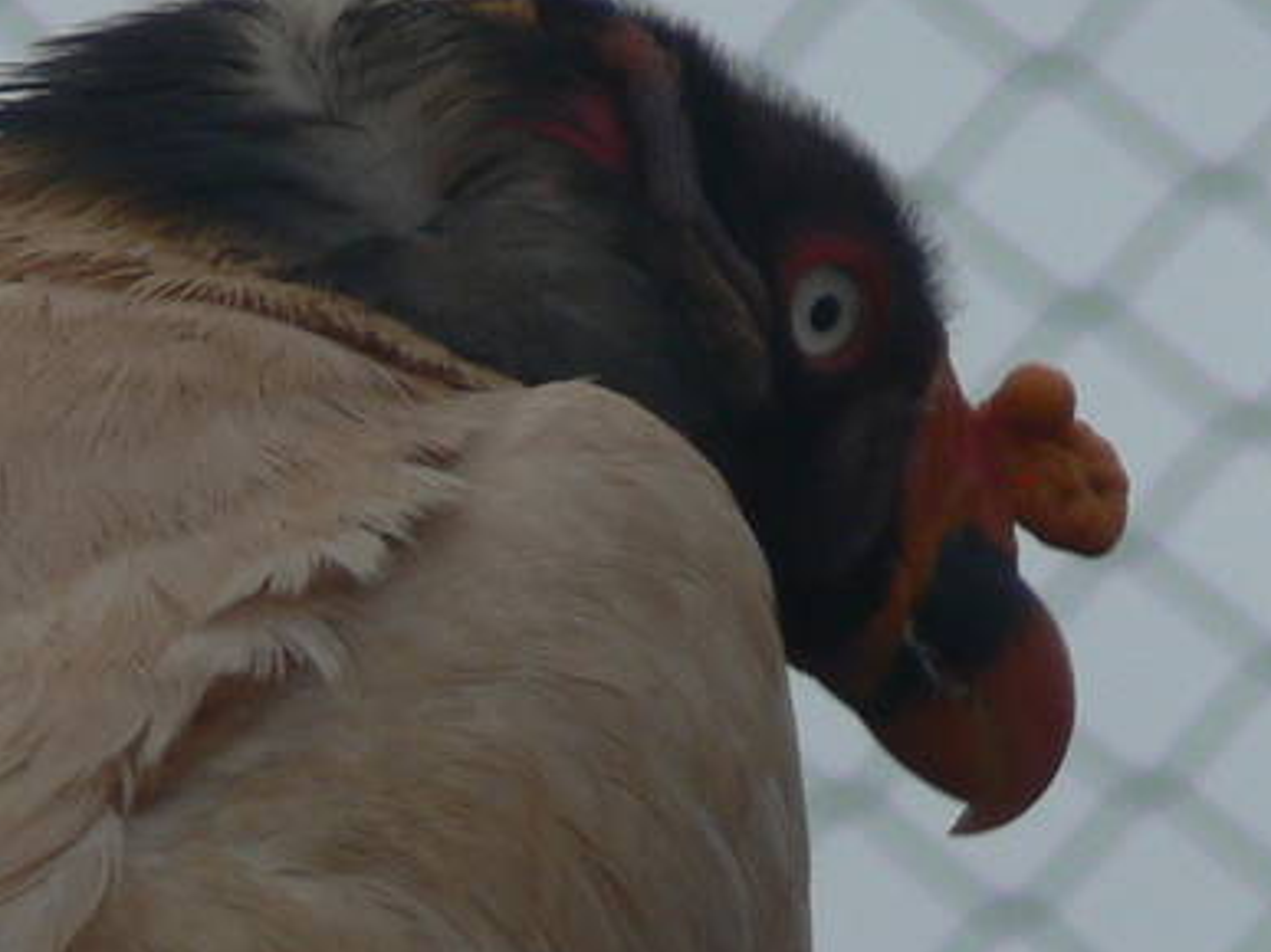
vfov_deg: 0.9
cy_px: 1014
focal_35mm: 1738
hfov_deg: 1.1
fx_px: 63795
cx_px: 154
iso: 80
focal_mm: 88.8
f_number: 5.6
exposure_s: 1/250
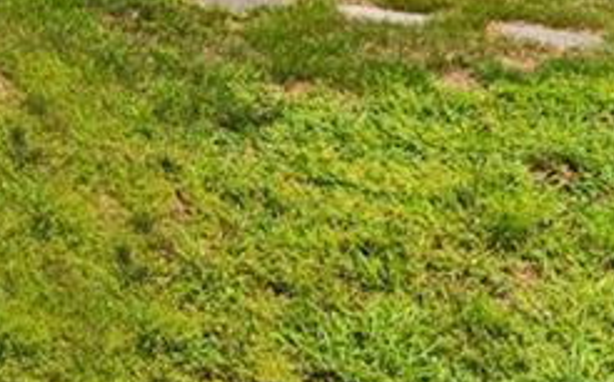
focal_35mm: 68
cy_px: -413
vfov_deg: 15.0
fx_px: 1136
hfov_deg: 27.5
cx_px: -75
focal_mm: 16
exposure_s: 1/200
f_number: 9
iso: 100
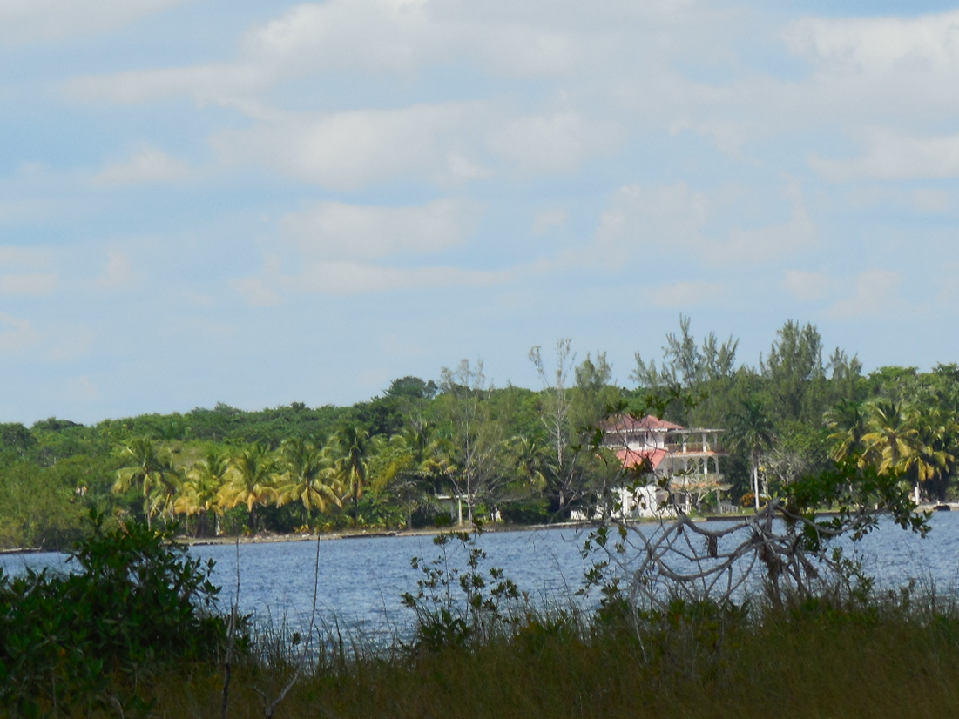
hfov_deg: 6.1
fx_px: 8977
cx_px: 508
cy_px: 244
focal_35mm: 324
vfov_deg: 4.6
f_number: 5.8
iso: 125
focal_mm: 39.8
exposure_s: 1/640
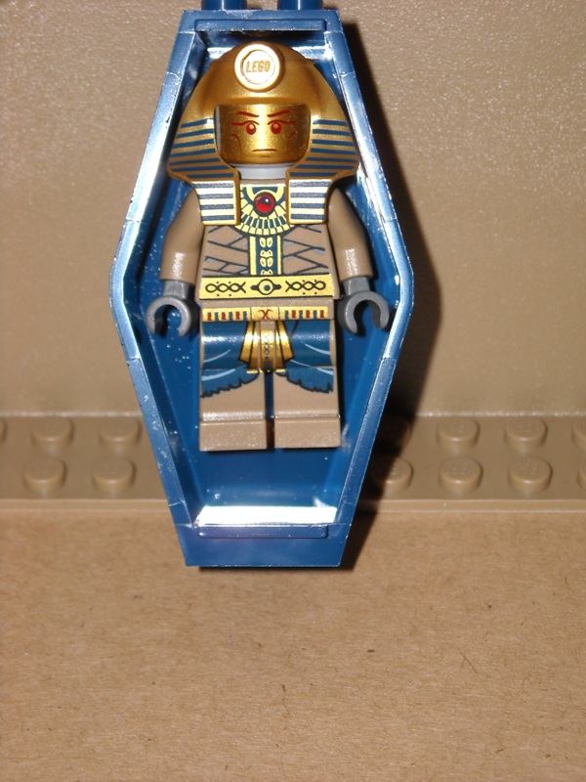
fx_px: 2370
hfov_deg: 14.1
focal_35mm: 105
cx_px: 293
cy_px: 391
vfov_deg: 18.7
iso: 64
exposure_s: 1/125
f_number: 9.3
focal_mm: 17.1
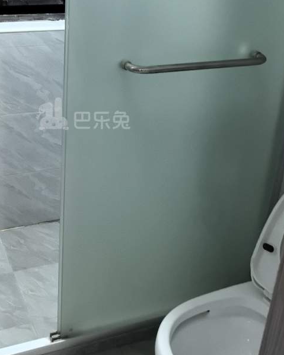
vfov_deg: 39.0
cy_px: 114
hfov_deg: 31.7
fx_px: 493
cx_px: 83
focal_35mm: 47
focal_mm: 5.75
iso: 400
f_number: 2
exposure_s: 1/100
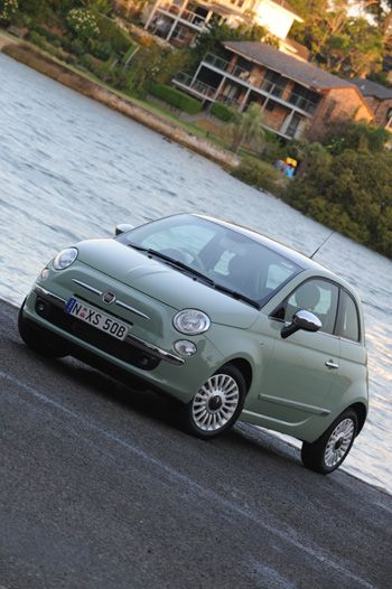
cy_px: 294
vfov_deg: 16.4
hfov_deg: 11.0
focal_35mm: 125
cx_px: 196
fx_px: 2044
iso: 200
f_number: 8
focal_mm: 125
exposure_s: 1/13
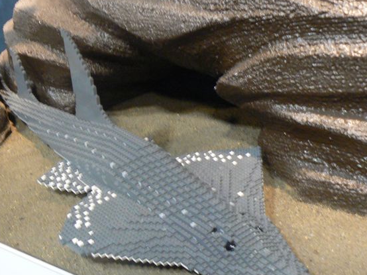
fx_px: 551
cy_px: 149
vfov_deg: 28.0
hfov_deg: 36.8
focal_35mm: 52
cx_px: 181
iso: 200
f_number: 2.8
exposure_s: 1/15
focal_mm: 6
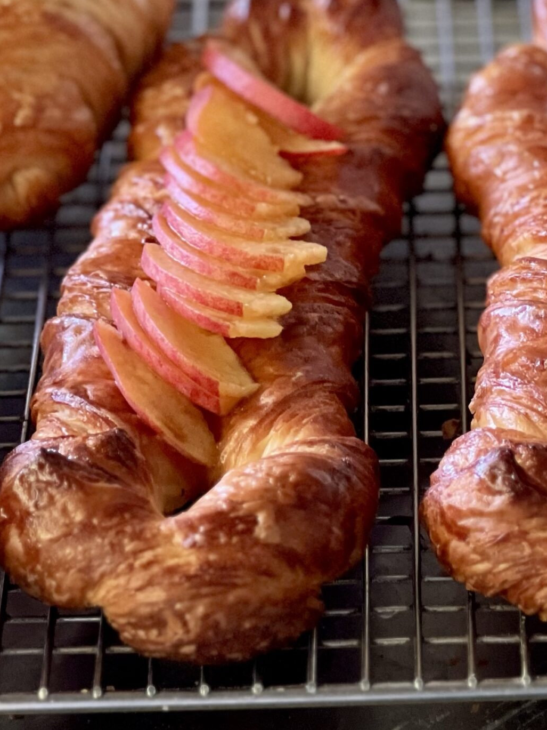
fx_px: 3034
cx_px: 391
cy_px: 220
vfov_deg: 13.7
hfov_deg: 10.3
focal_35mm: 144
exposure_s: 1/40
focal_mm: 9
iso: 400
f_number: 2.8
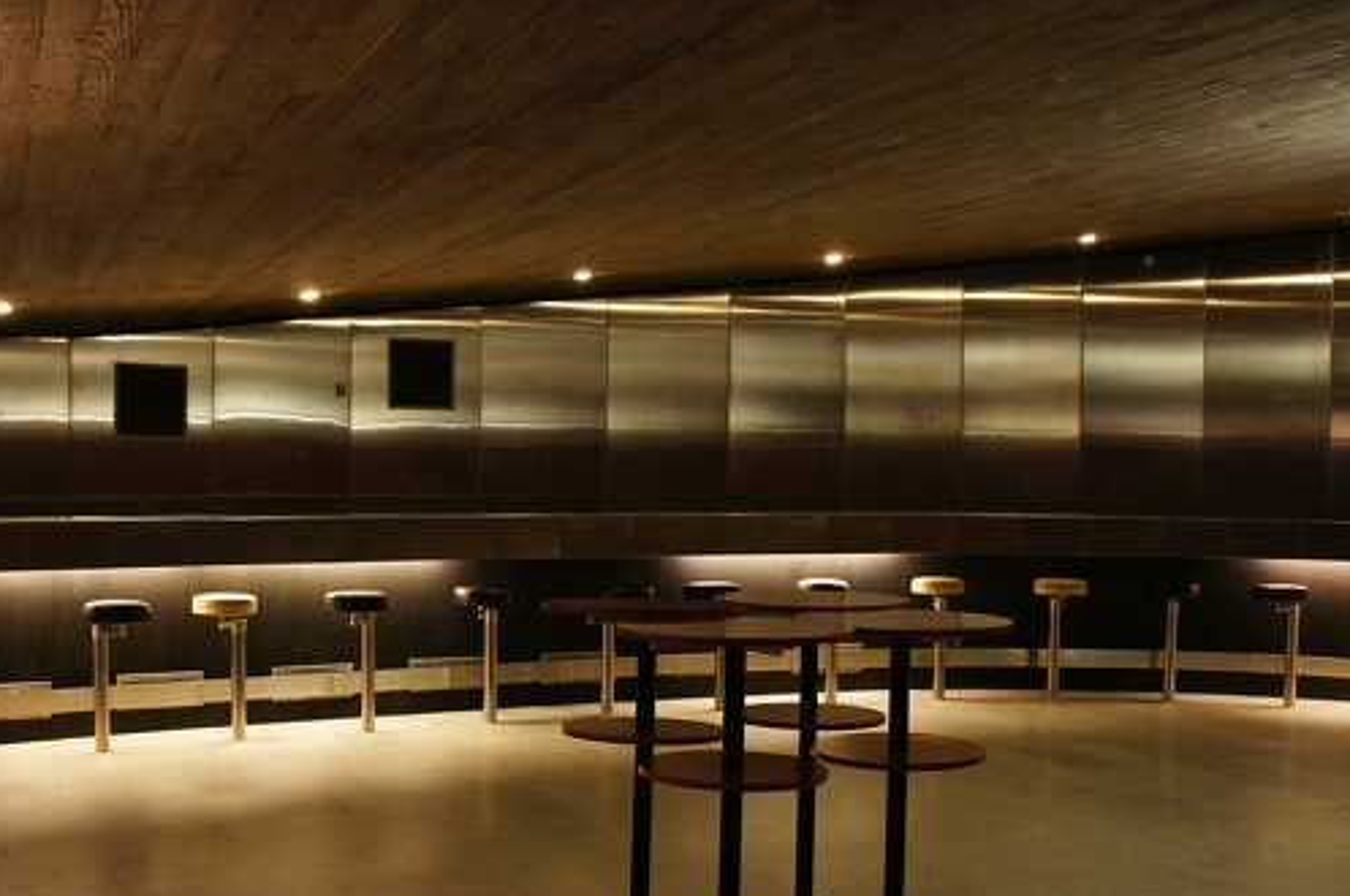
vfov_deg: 31.0
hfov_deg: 45.2
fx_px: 1610
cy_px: 557
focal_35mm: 43
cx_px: 541
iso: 800
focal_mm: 18
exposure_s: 1/30
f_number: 3.5
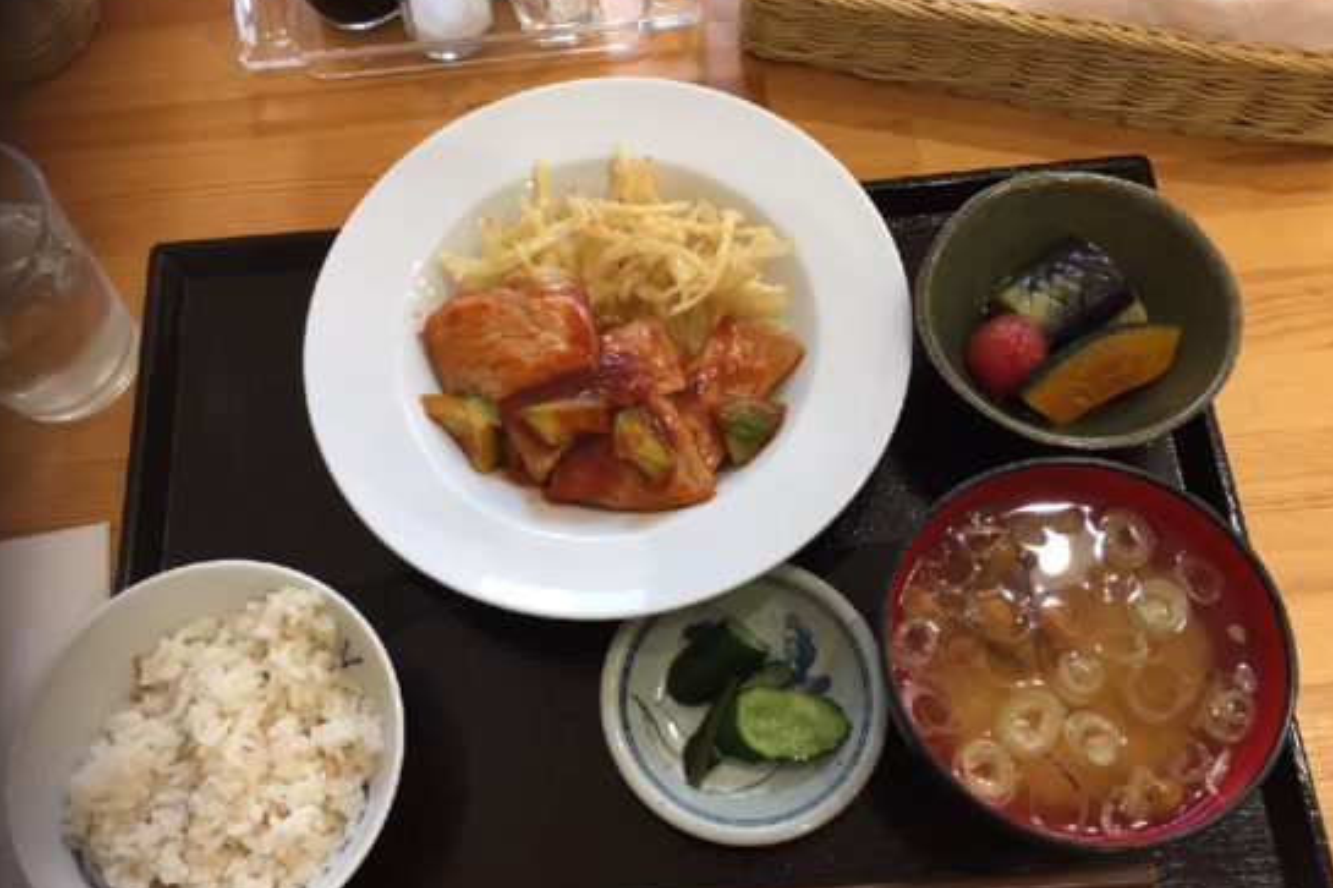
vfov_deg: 42.3
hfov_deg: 60.3
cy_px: 477
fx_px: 1147
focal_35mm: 31
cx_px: 658
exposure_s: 1/30
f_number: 2.2
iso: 80
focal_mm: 4.15
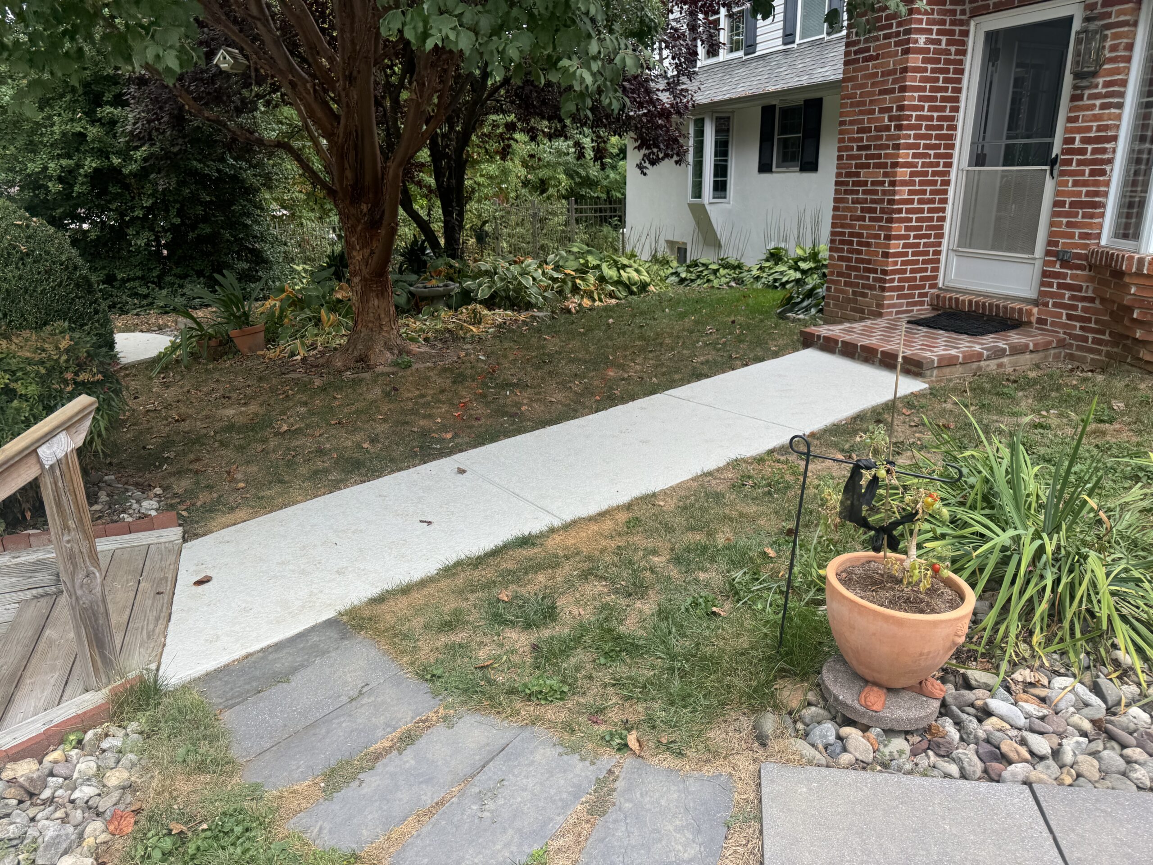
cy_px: 432
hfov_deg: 71.6
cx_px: 576
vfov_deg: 56.8
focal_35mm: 24
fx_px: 799
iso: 80
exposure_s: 1/539
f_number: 1.78
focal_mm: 6.76
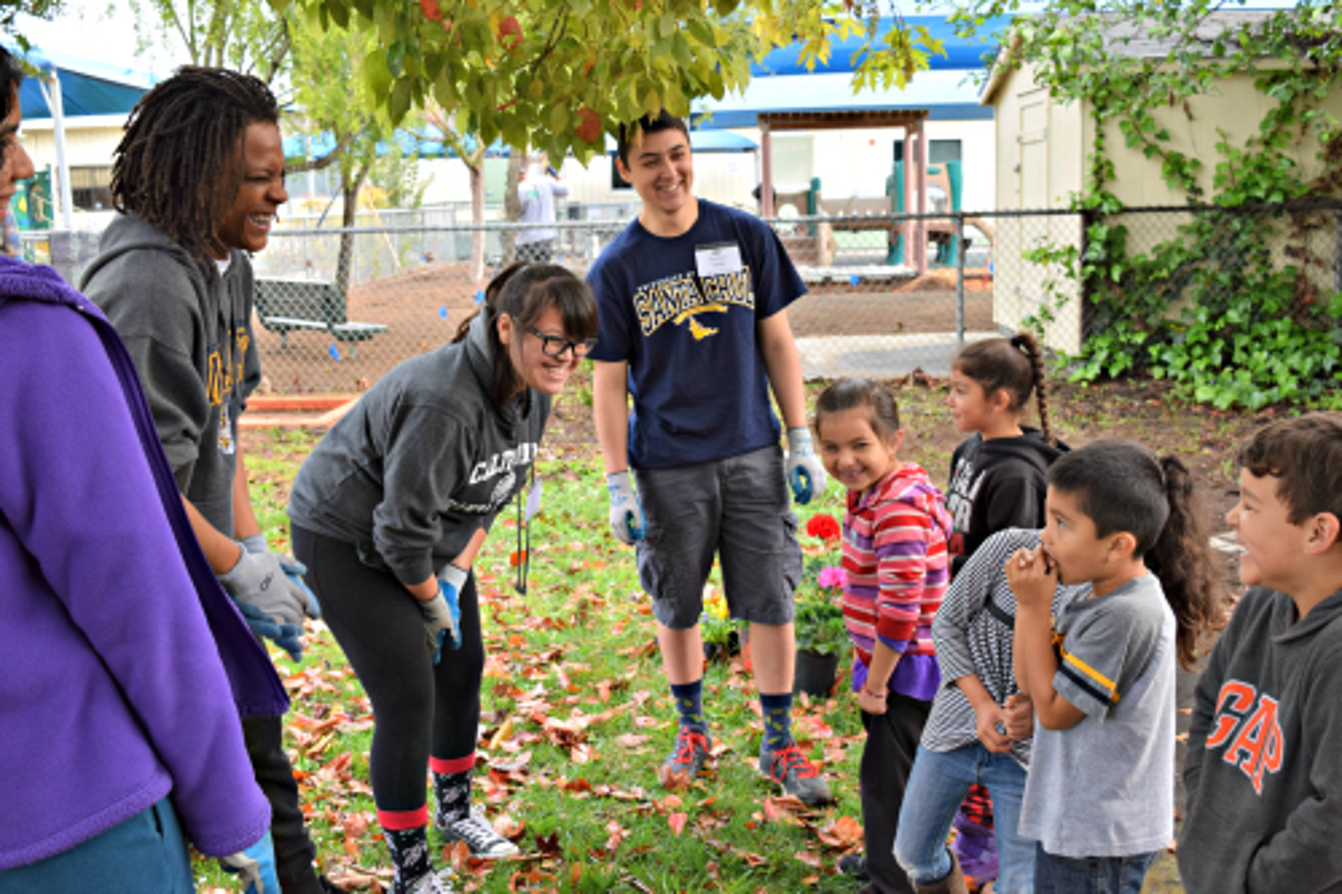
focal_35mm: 42
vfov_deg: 31.9
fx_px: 1565
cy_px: 447
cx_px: 671
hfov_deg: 46.4
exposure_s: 1/160
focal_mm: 28
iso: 400
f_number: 6.3
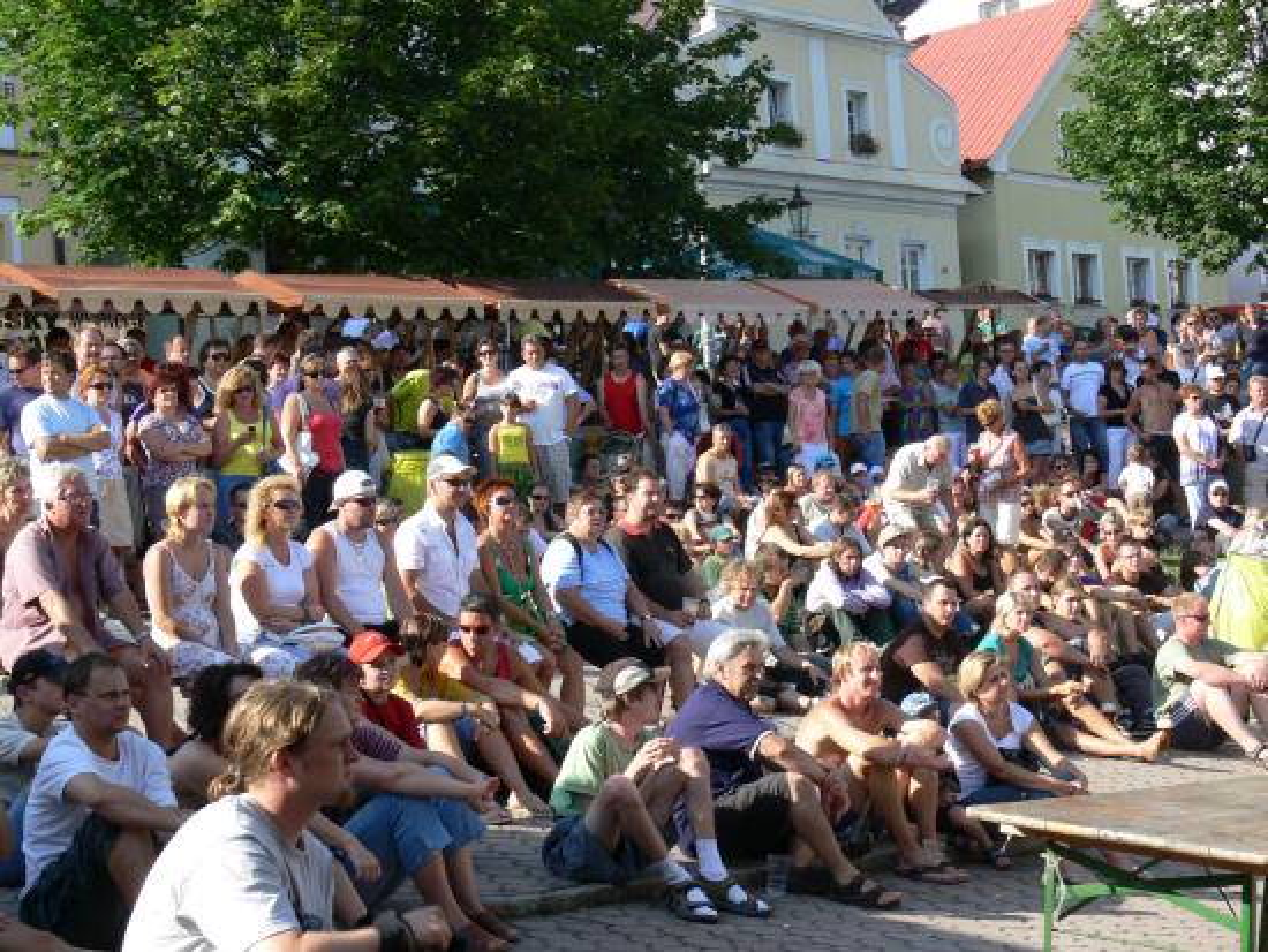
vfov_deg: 20.5
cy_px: 476
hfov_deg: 27.0
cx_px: 634
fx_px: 2639
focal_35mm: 72
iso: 80
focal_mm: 15.3
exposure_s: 1/125
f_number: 5.6
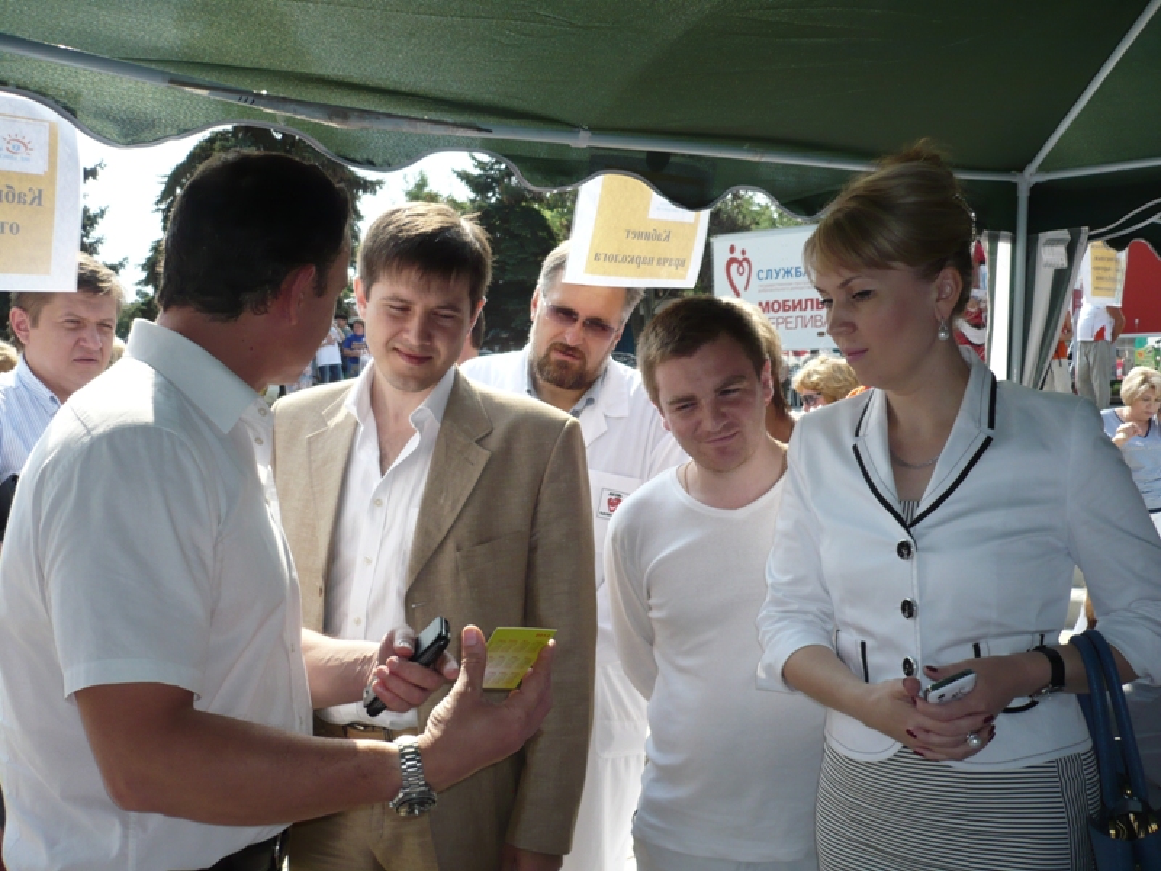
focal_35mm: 35
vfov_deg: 40.7
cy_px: 436
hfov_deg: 52.6
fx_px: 1174
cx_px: 580
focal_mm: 5.8
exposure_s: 1/640
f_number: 2.8
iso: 100
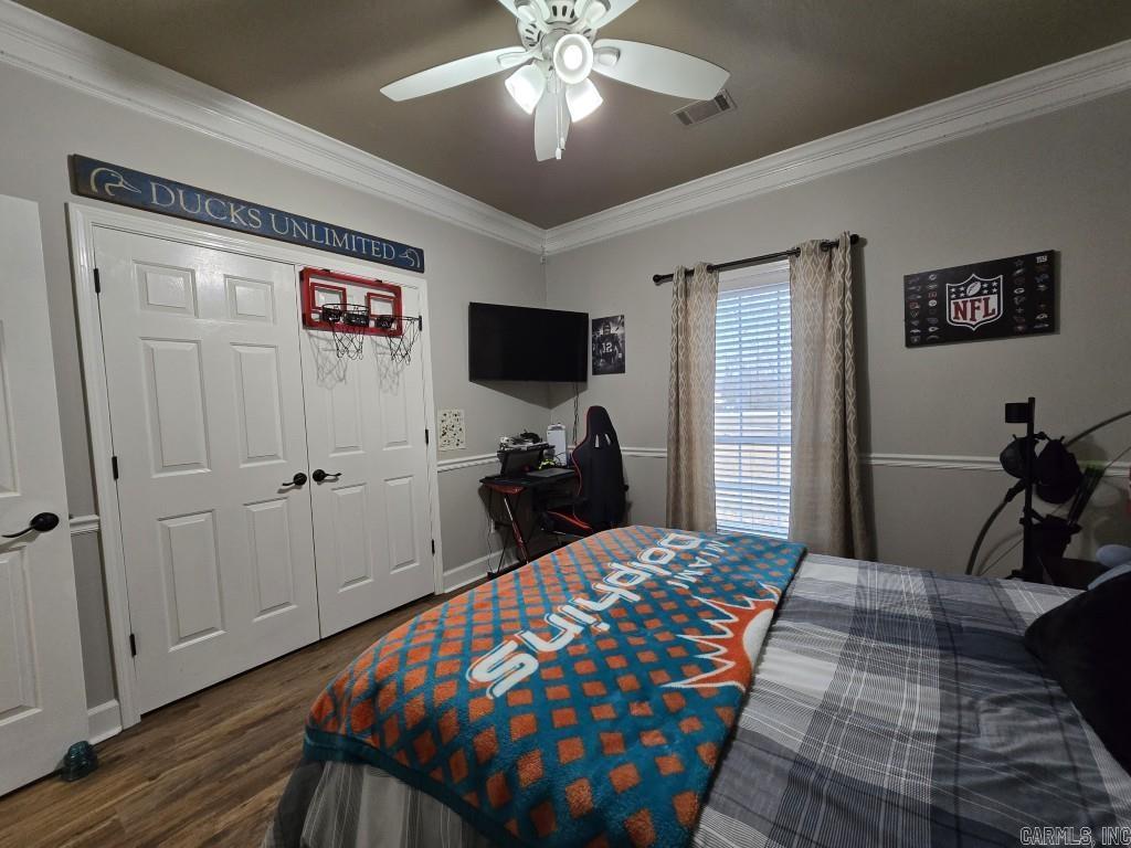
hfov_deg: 106.2
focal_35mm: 13
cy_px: 424
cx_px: 566
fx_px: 425
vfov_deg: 89.9
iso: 250
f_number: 2.2
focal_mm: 2.2
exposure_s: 1/60
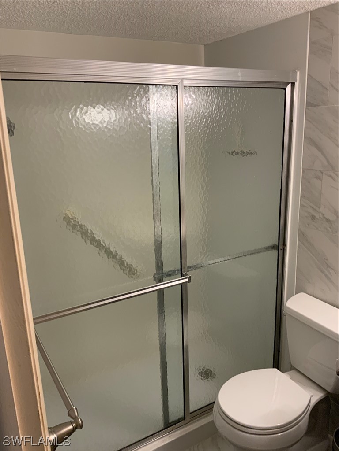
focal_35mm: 29
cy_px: 226
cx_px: 170
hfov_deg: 48.2
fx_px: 379
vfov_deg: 61.7
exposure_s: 1/60
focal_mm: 3
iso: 64
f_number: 1.8
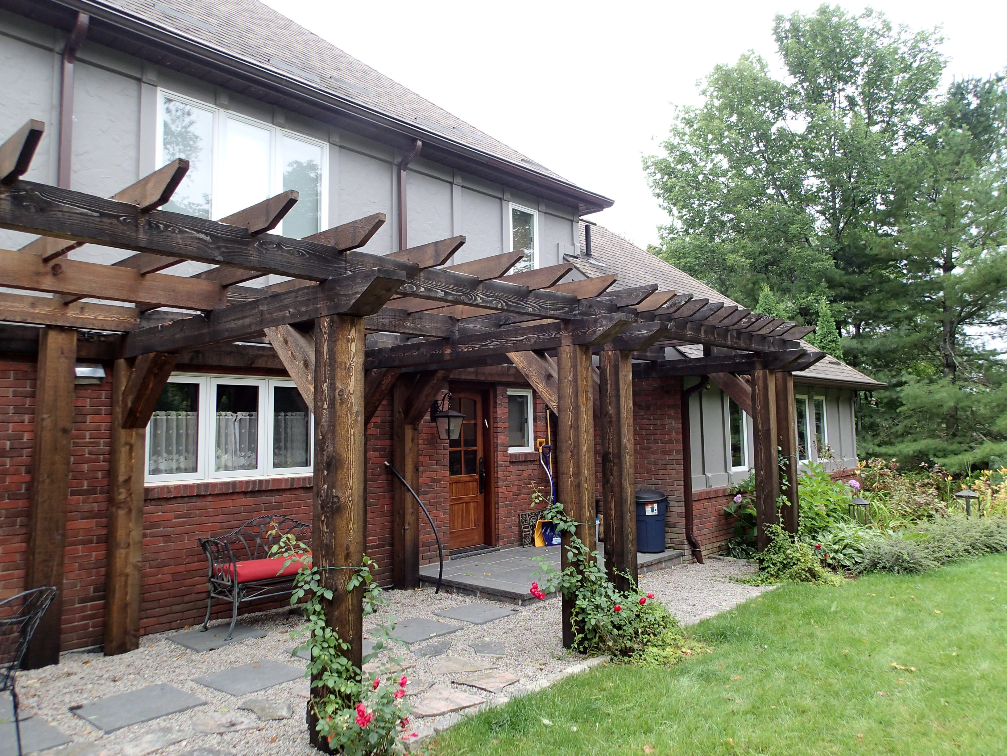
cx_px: 504
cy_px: 378
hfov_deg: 69.4
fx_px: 727
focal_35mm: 25
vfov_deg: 54.9
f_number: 2.8
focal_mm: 4.5
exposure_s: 1/100
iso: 100
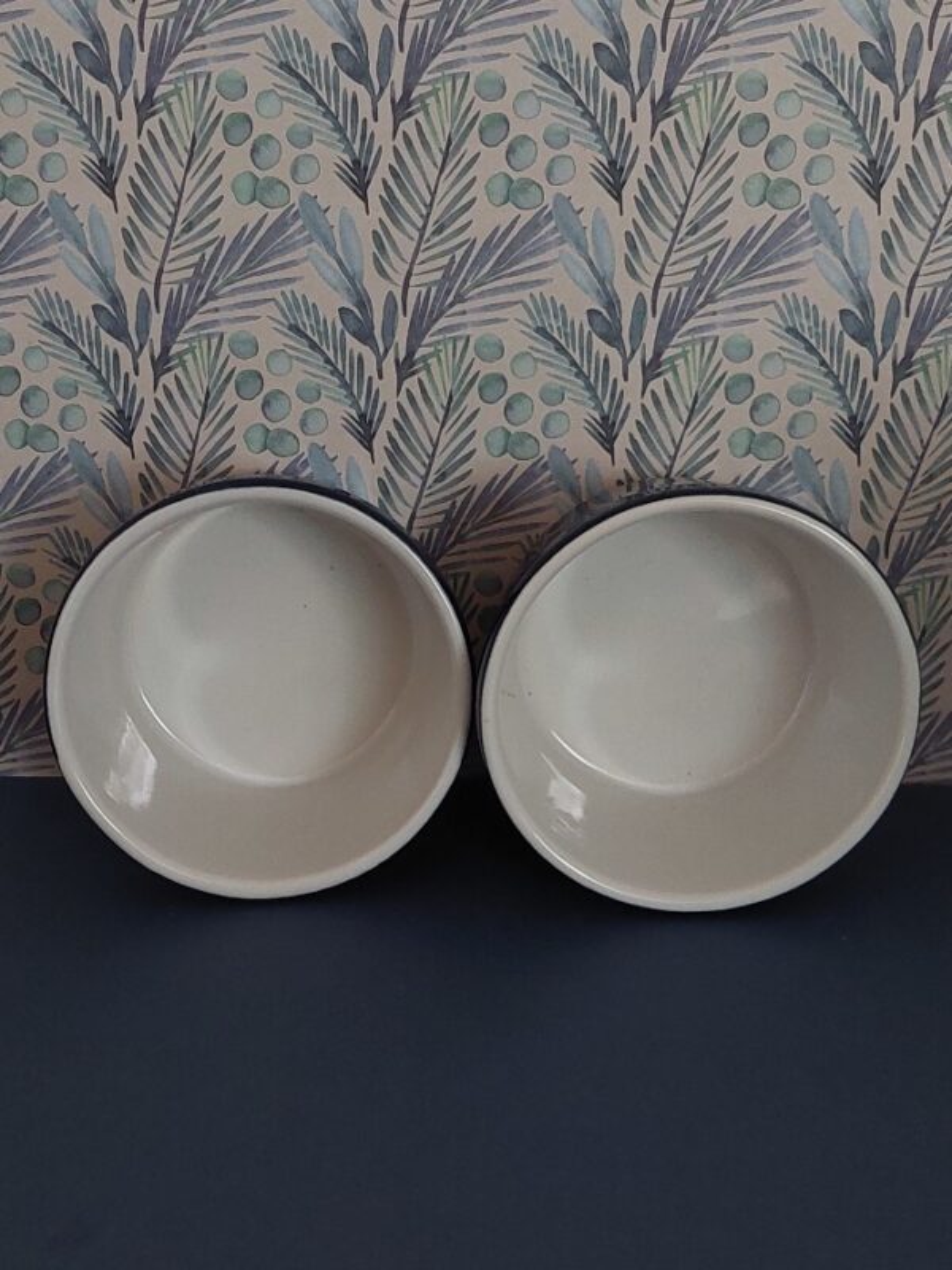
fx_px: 880
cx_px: 476
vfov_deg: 71.6
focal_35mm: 24
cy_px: 635
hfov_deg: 56.8
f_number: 1.8
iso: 500
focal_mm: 5.23
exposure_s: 1/33
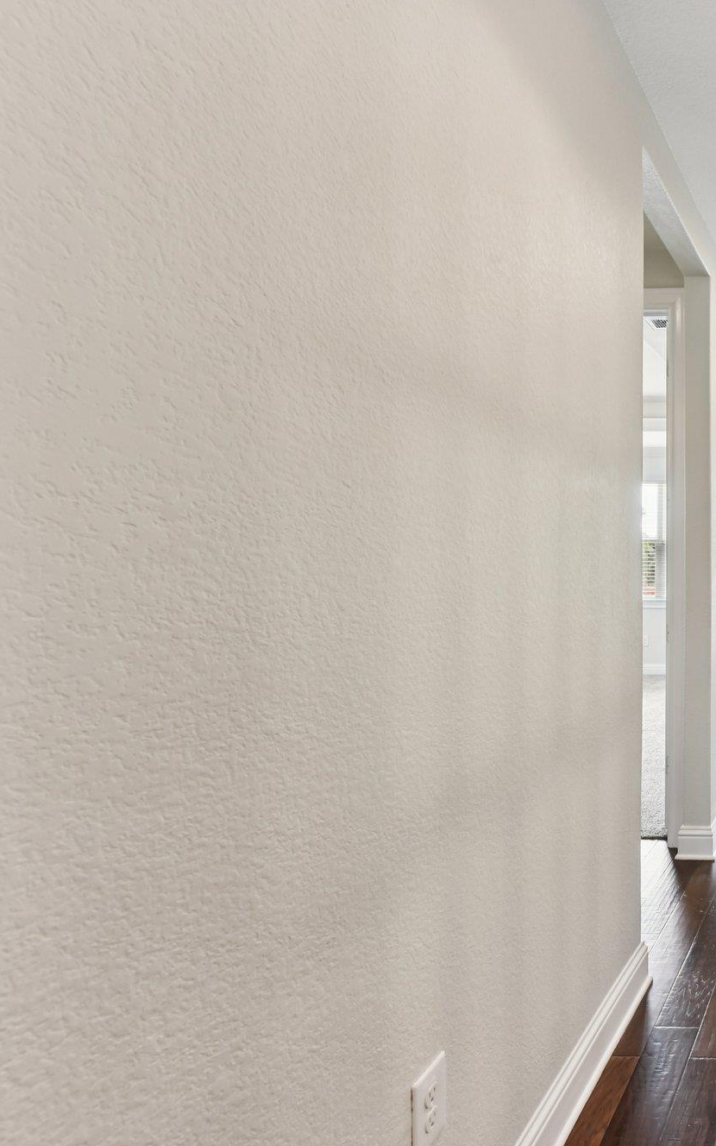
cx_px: 833
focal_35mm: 22
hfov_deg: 40.8
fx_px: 687
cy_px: 568
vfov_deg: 79.6
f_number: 8
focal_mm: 14
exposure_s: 1/15
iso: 220
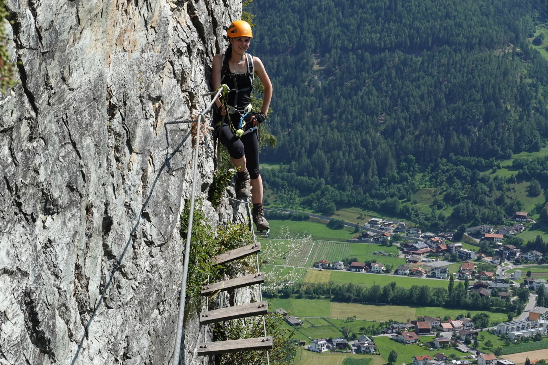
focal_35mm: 89
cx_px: 274
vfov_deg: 15.4
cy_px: 182
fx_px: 1355
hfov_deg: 22.9
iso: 125
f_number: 6.3
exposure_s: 1/400
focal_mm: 32.7
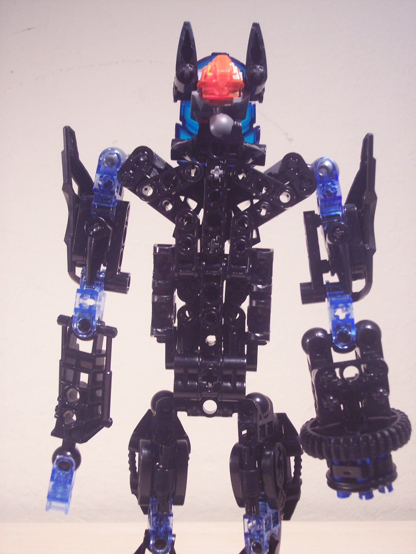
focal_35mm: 52
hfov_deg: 28.0
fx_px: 833
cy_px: 277
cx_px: 208
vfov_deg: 36.8
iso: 200
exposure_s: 1/30
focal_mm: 10.7
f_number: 4
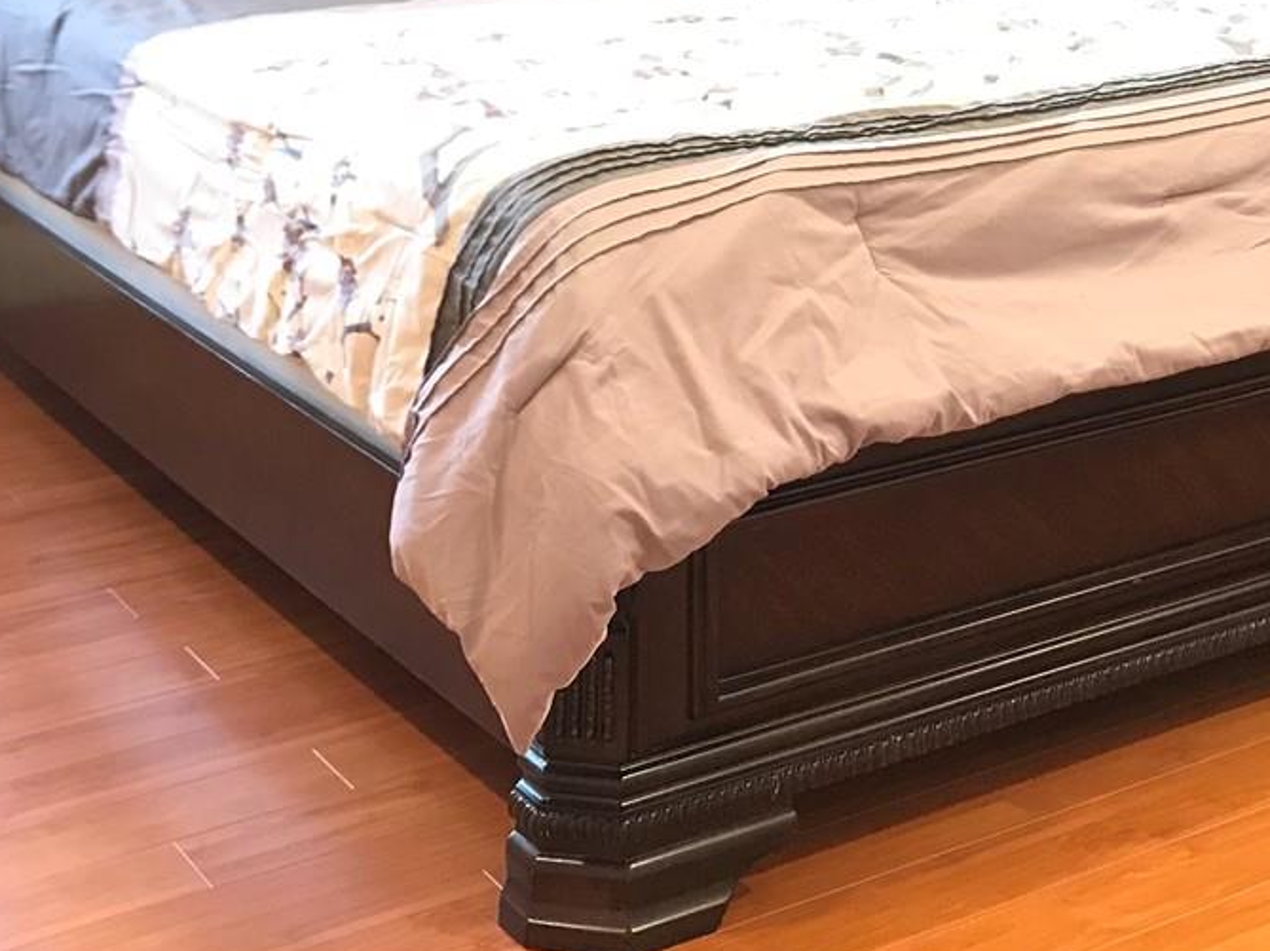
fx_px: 2457
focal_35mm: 67
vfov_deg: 20.6
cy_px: -163
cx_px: 769
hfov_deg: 28.9
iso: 50
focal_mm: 3.99
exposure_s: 1/15
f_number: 1.8
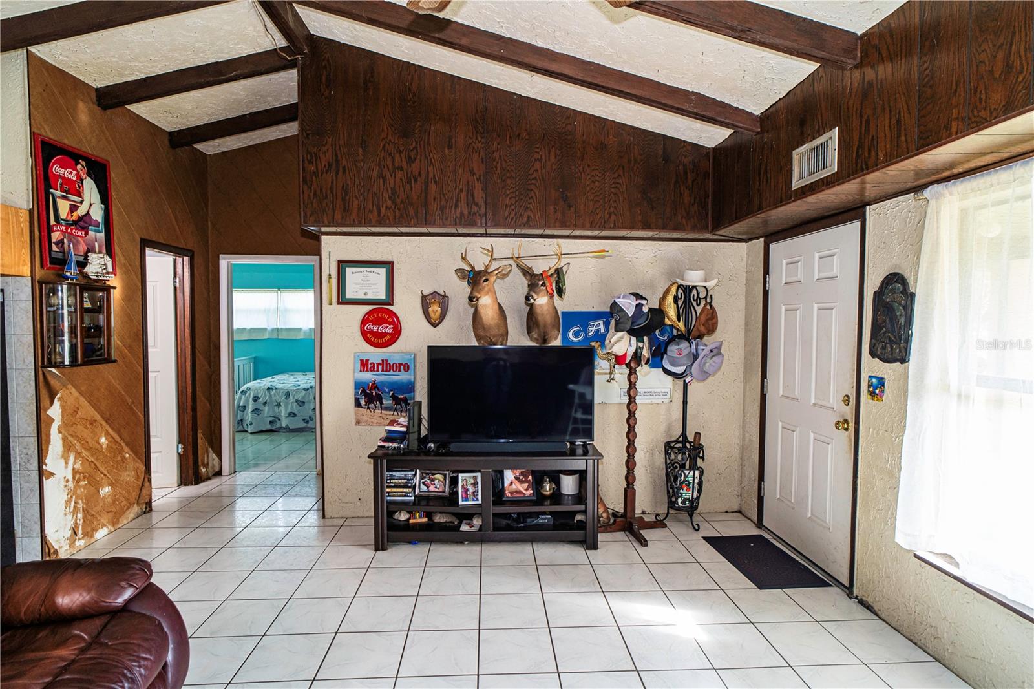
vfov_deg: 67.4
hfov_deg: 90.0
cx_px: 517
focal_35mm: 18
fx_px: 517
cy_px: 344
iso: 800
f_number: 4
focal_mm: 18
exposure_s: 1/30
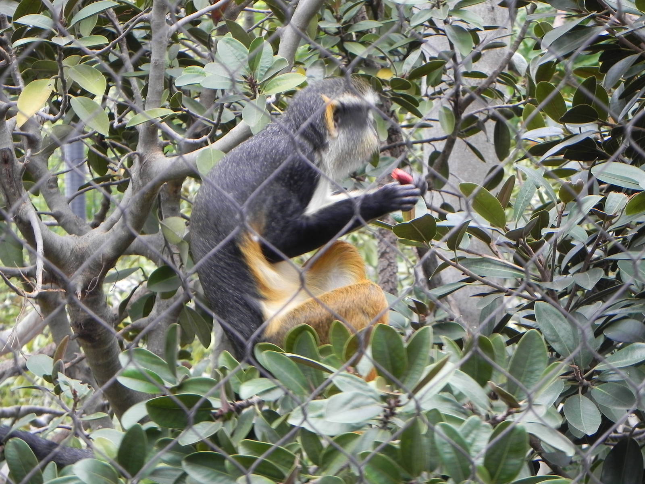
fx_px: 2683
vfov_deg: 10.3
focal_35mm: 144
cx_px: 322
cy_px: 242
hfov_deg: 13.7
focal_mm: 25.7
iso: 160
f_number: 4.5
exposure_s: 1/38.5
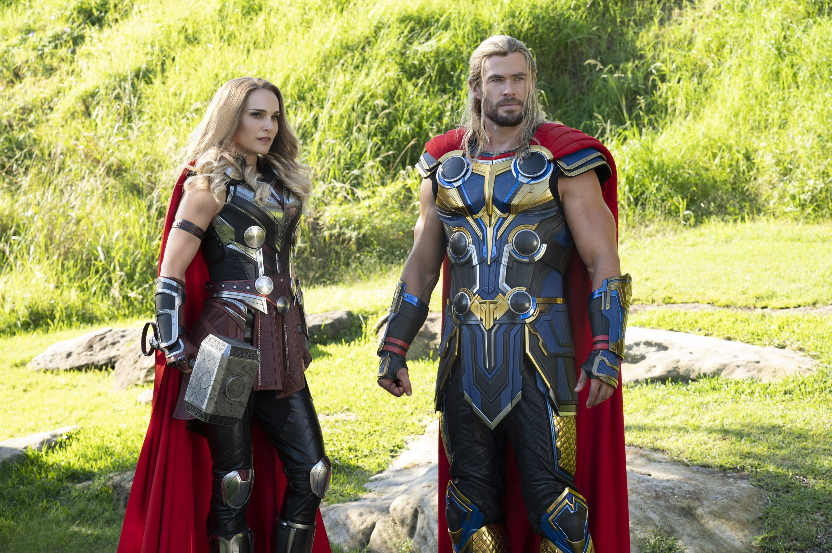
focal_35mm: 70
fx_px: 1617
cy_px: 276
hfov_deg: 28.9
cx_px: 416
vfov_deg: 19.4
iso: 800
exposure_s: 1/400
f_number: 7.1
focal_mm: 70
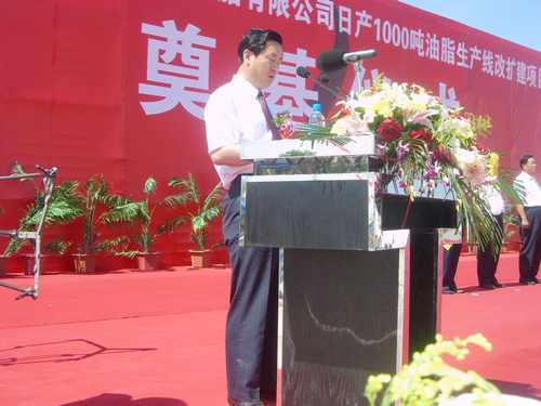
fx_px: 735
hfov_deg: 40.4
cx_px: 270
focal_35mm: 47
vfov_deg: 30.9
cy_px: 203
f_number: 4.8
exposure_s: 1/250
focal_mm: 7.6
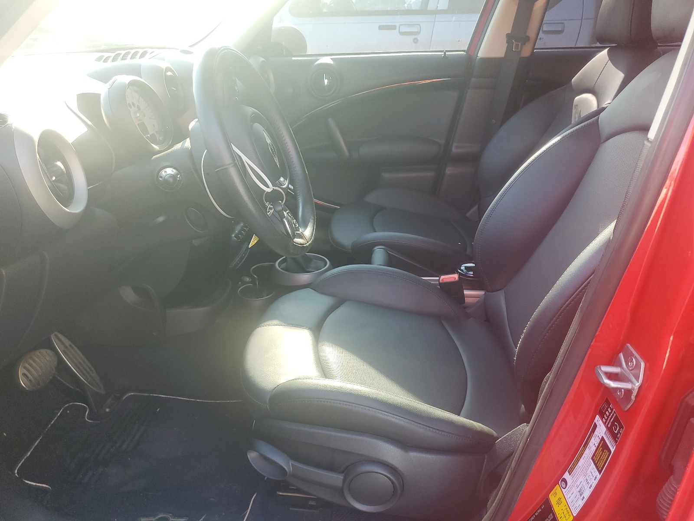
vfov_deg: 53.1
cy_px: 260
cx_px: 347
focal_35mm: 26
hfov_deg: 67.3
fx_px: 521
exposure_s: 1/120
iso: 74
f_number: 1.5
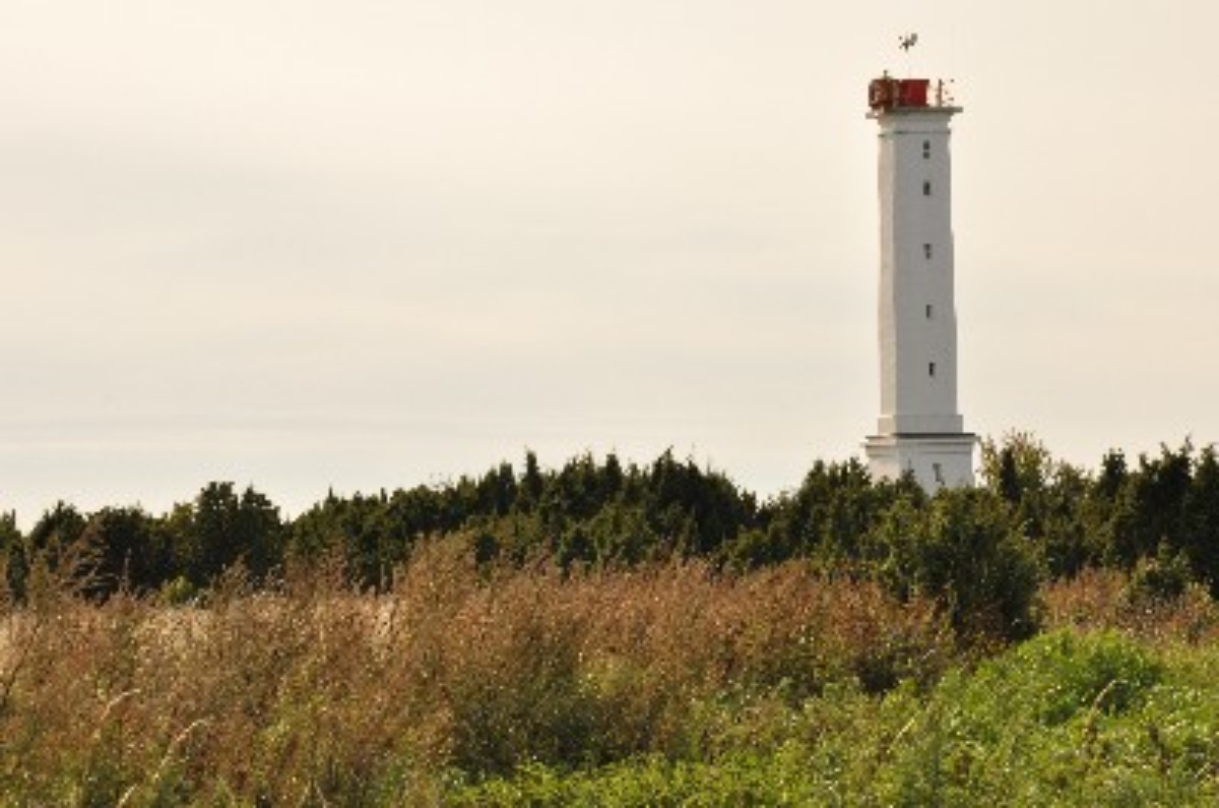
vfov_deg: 9.3
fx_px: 4968
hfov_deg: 14.0
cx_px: 610
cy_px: 404
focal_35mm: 147
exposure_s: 1/800
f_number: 18
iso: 1250
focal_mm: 98
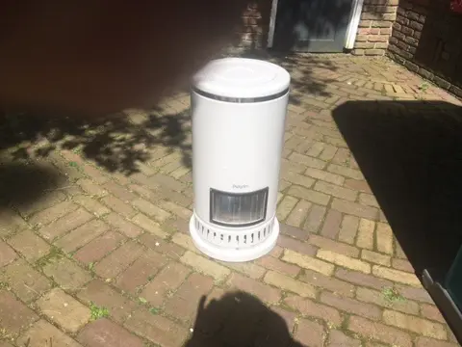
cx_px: 231
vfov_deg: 48.2
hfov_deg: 61.7
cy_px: 174
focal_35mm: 29
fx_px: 387
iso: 25
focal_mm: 4.15
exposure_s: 1/1876
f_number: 2.2
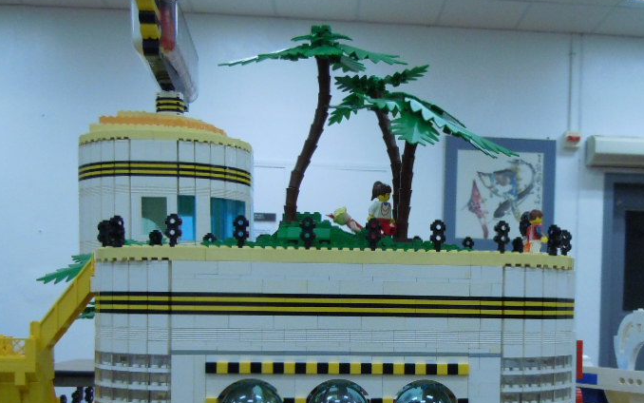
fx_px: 843
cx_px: 405
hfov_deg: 41.5
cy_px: 339
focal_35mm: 48
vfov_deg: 26.2
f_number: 3.5
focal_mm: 5.4
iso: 400
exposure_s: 1/60
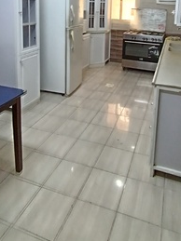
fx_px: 209
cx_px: 109
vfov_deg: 53.9
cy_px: 33
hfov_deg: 46.5
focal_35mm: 30
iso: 706
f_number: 2.2
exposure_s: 1/60
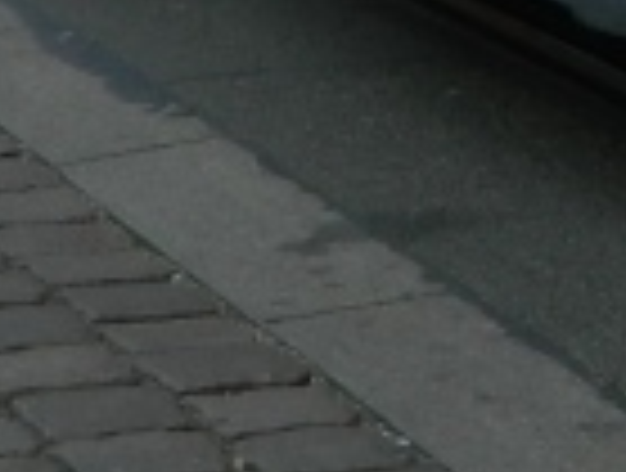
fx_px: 4660
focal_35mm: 257
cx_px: 775
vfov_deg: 5.4
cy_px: -1083
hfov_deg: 7.6
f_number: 3.3
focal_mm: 6.2
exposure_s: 1/400
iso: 80
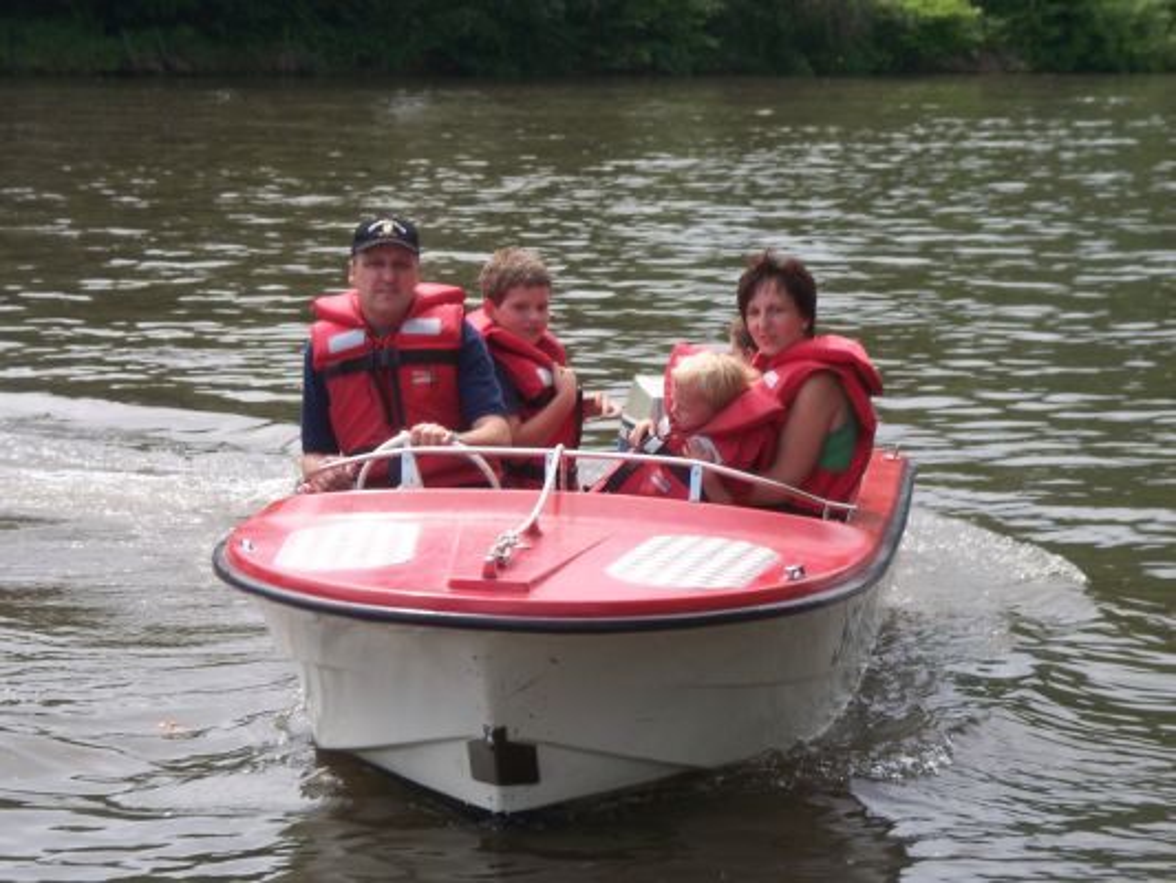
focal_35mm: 117
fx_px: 3976
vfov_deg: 12.7
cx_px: 588
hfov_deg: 16.8
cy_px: 442
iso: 64
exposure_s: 1/200
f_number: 4.4
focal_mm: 19.2
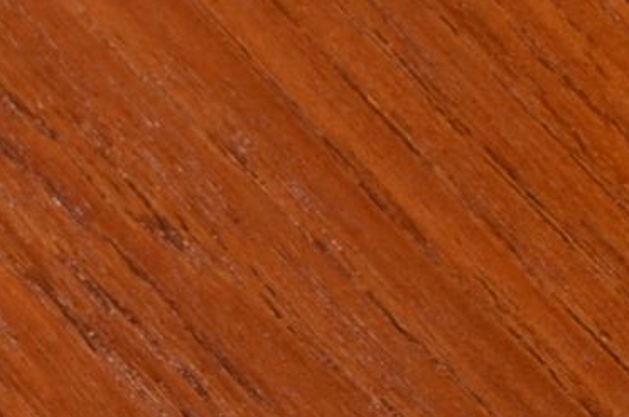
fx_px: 10008
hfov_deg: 3.5
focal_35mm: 574
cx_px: -1116
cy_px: 1197
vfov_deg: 2.4
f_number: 6.3
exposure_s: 1/80
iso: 160
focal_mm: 58
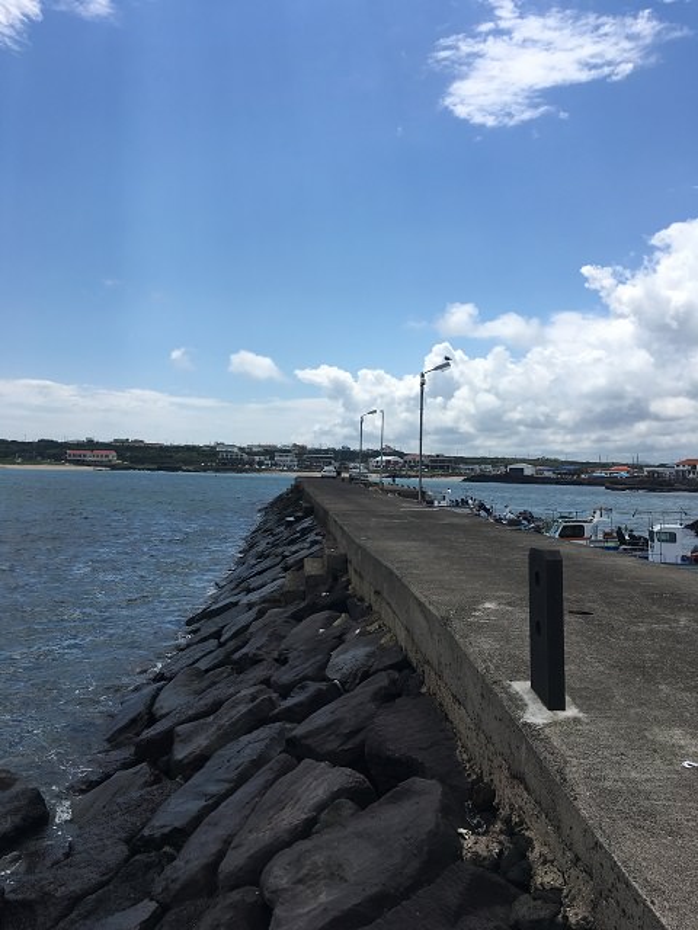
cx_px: 349
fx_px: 780
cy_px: 465
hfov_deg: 48.2
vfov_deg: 61.7
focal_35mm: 29
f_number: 2.2
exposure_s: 1/2747
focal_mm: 4.15
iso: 25
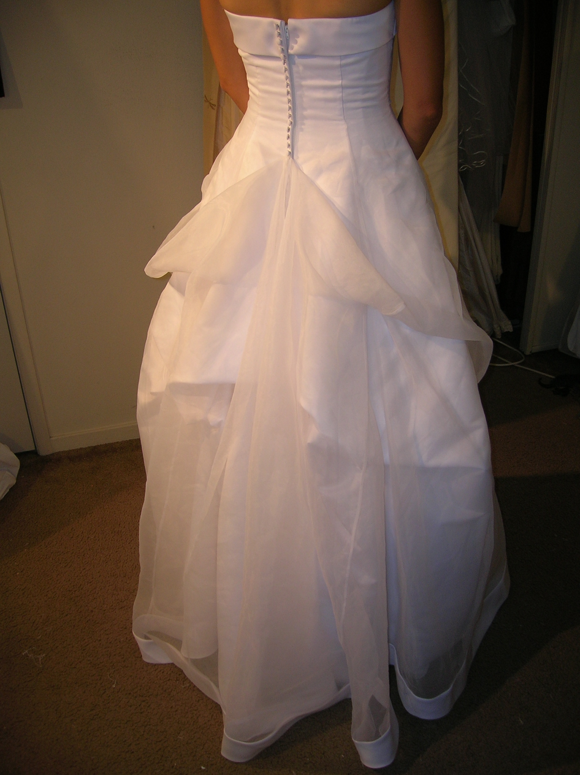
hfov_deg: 41.7
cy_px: 388
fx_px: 761
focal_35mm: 34
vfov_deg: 54.0
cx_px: 290
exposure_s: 1/30
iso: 50
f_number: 2.9
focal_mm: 5.7
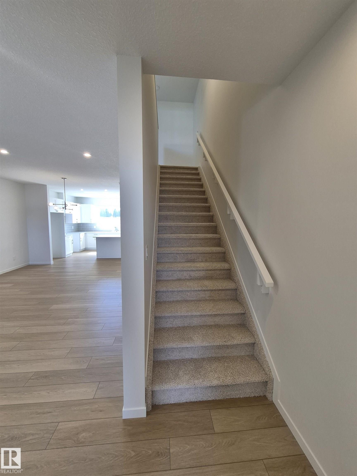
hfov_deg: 89.9
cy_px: 238
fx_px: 179
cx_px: 178
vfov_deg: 106.2
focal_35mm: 13
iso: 64
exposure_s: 1/60
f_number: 2.2
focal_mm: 1.74
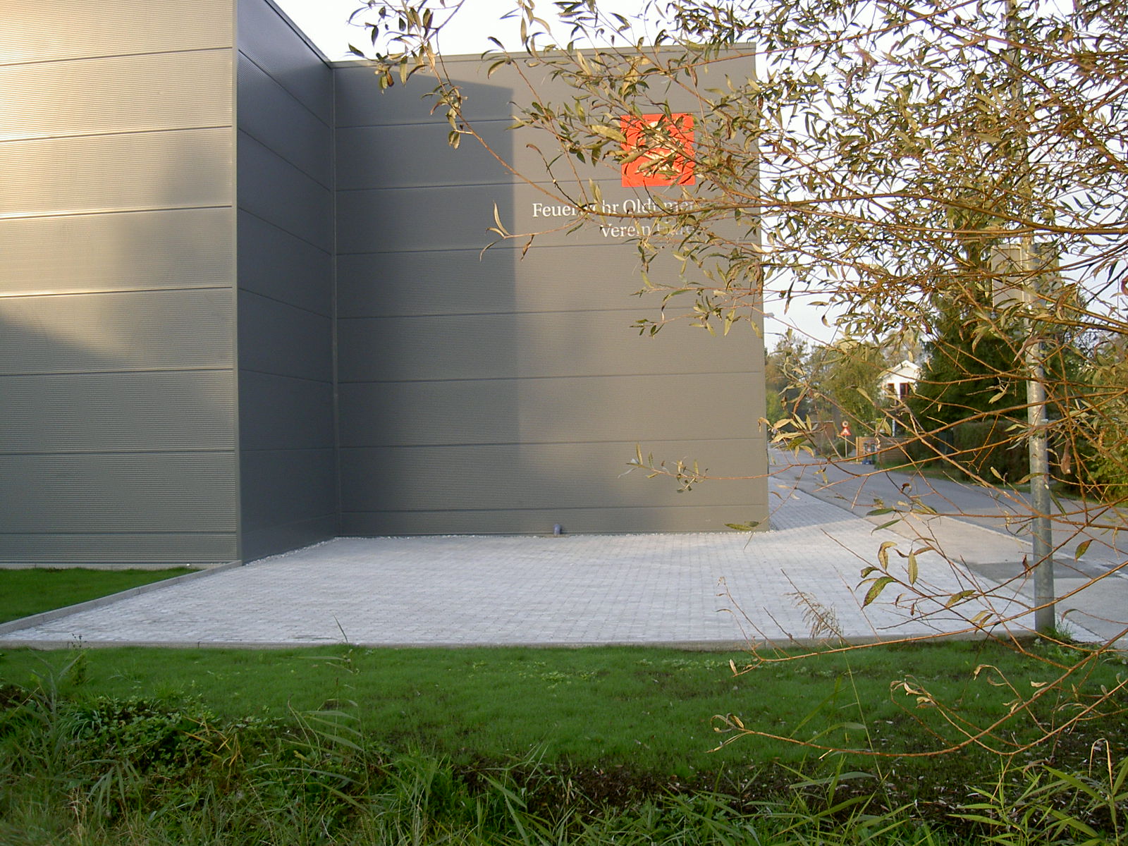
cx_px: 564
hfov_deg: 47.9
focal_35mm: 39
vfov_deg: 36.8
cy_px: 423
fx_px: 1271
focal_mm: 8
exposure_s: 1/118
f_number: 2.8
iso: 100
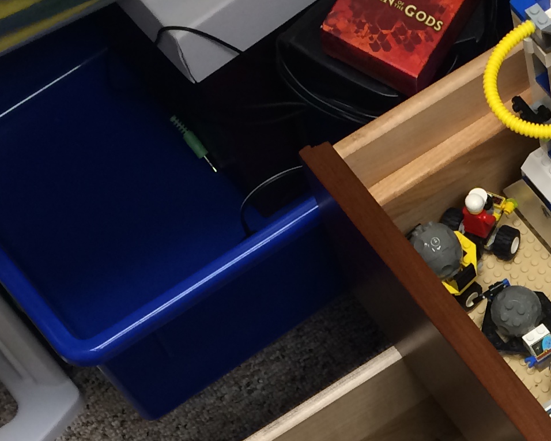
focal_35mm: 100
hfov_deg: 18.4
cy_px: 556
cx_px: 624
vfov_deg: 14.8
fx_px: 1631
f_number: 2.2
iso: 80
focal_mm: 4.12
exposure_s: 1/30
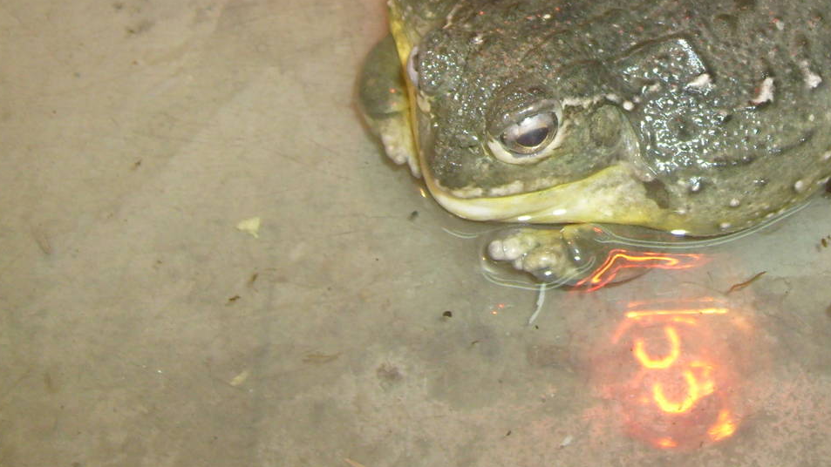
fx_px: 1410
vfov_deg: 18.3
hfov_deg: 32.0
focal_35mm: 64
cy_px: -18
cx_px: 657
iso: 100
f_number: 2.8
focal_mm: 5.8
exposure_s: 1/45
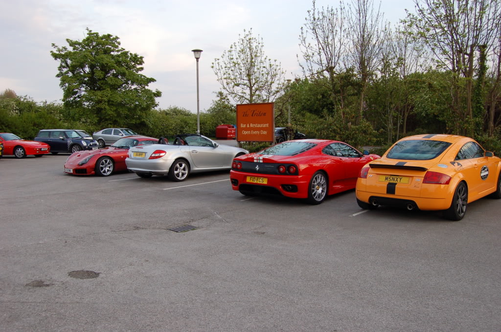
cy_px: 166
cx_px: 250
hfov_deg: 57.3
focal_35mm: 33
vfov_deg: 39.8
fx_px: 458
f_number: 5.6
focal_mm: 22
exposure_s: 1/125
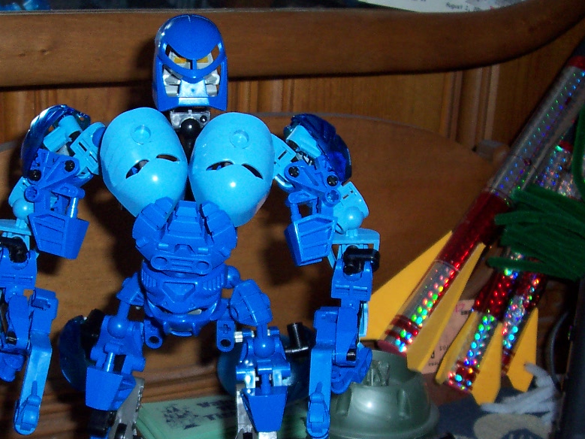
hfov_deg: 33.5
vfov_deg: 25.5
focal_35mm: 57
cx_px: 192
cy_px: 290
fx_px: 963
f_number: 2.8
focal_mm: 5.6
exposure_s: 1/60
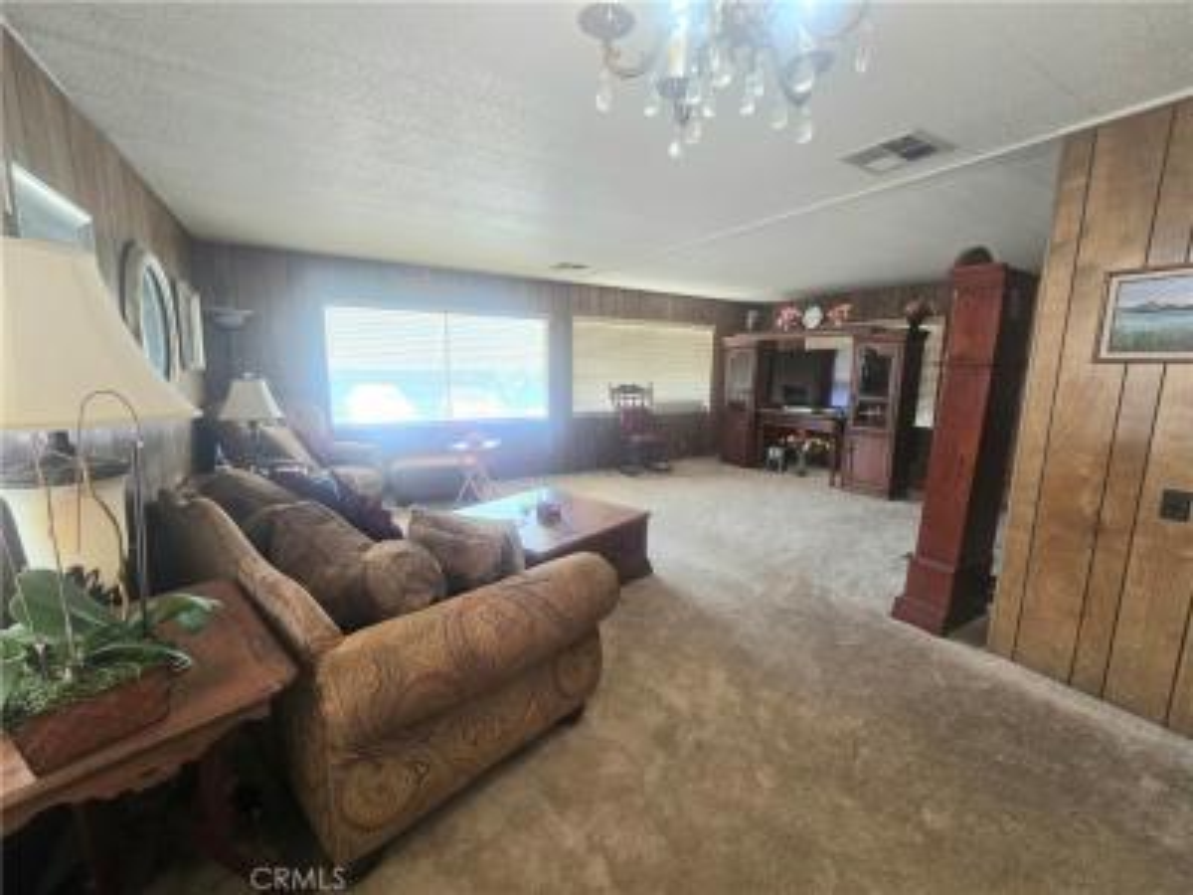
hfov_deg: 106.2
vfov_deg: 89.9
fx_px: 448
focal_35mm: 13
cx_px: 596
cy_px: 448
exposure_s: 1/60.2
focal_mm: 2.2
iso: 160
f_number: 2.2
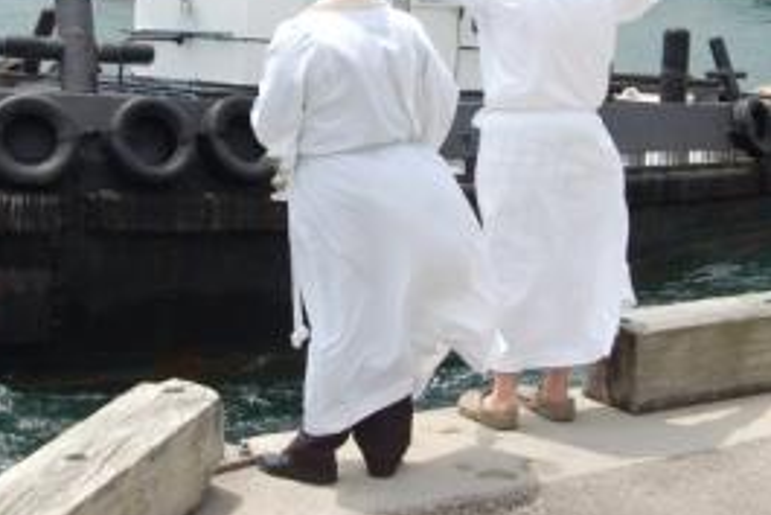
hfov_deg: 25.0
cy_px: 111
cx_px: 340
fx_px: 1736
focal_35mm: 81
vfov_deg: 16.8
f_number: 9
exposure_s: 1/320
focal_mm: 32
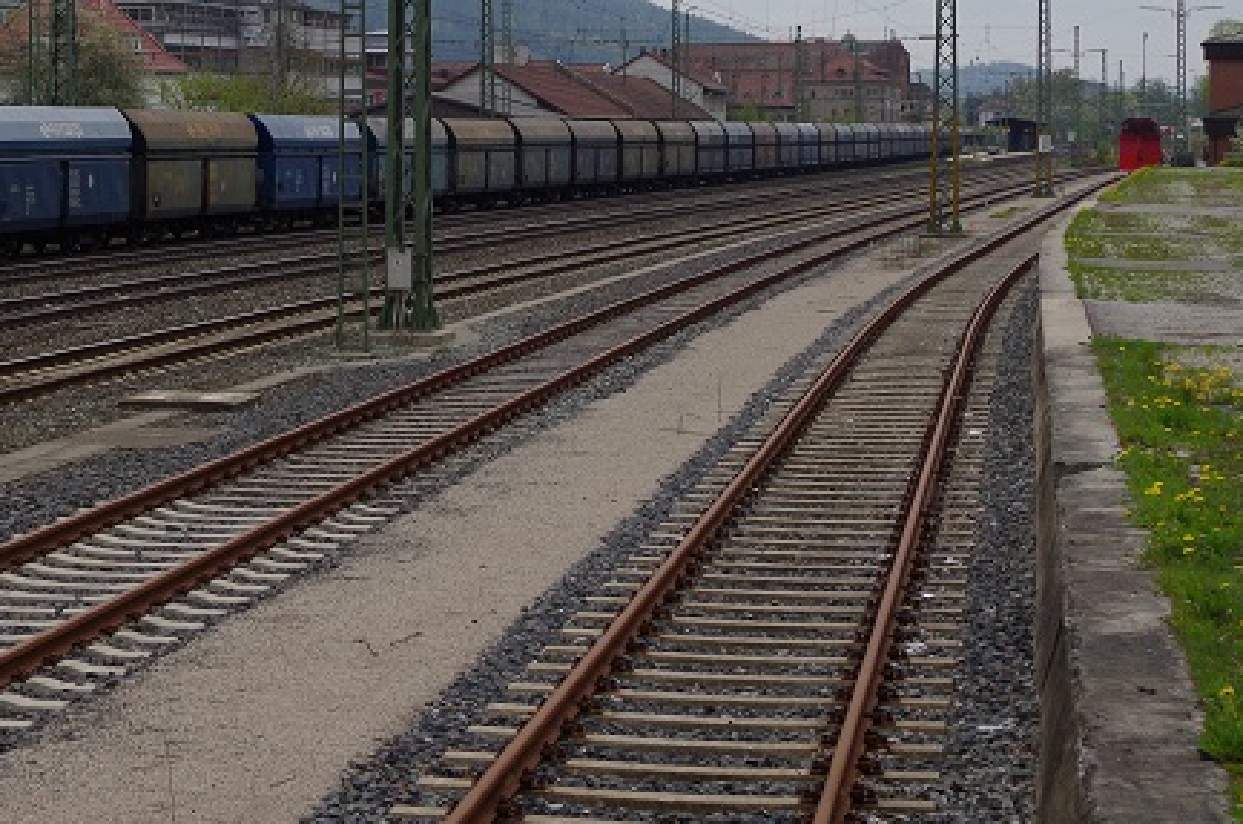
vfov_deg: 14.1
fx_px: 3309
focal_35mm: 96
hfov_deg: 20.8
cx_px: 126
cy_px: 174
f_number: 6.3
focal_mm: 35
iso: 200
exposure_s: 1/1000
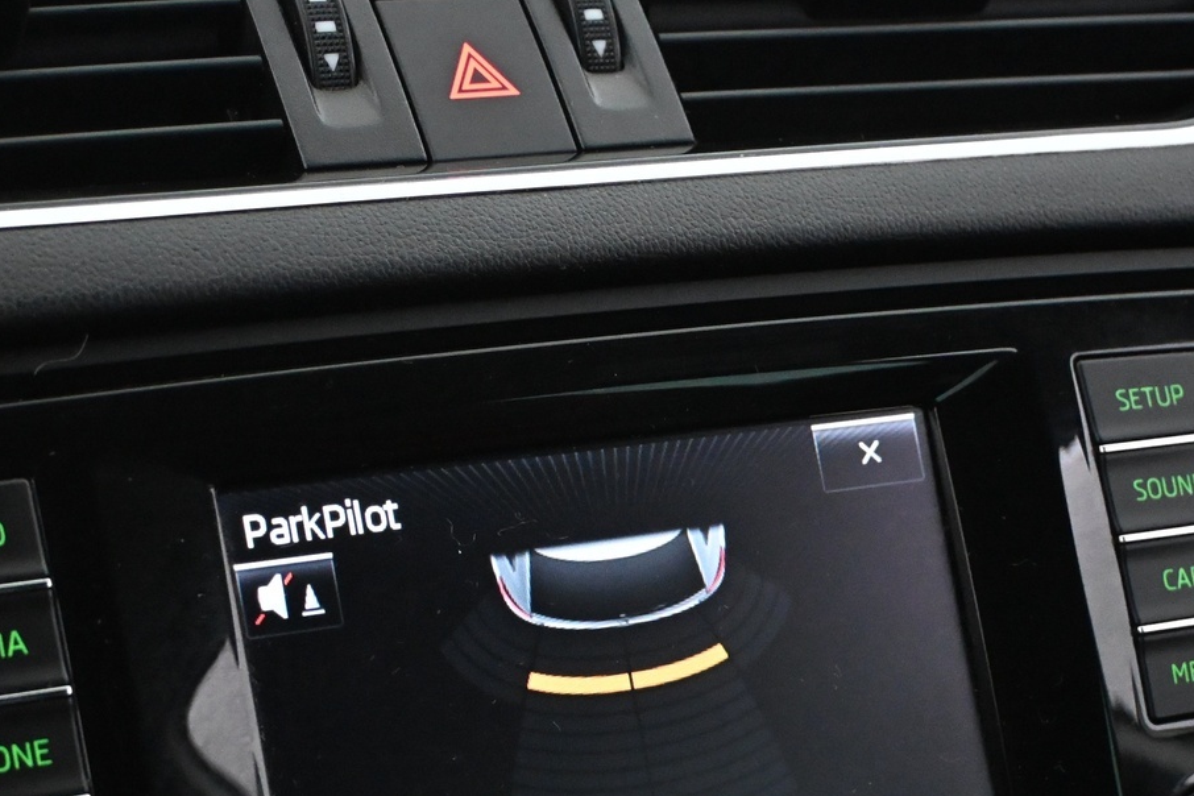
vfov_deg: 16.0
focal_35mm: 84
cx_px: 588
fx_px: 2801
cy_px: 704
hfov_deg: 24.1
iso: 6400
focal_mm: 31.5
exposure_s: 1/60
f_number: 5
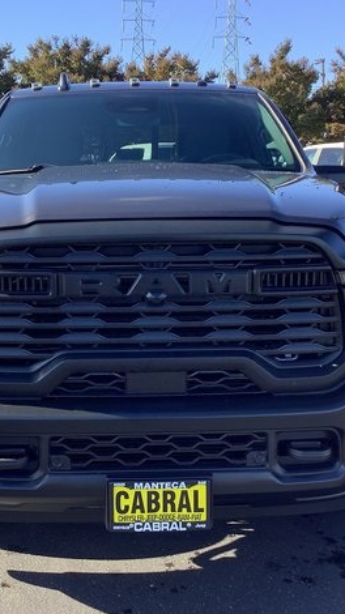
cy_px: 303
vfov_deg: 44.6
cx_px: 131
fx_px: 749
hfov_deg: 25.9
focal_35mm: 46
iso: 25
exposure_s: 1/224
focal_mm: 3.3
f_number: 2.4
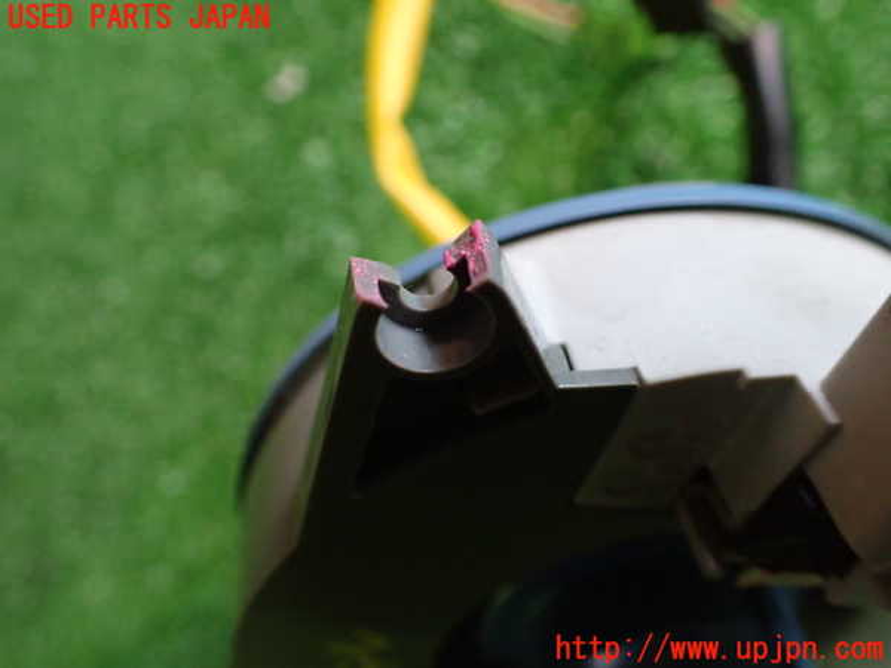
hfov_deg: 60.0
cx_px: 446
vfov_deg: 46.8
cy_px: 334
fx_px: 772
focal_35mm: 30
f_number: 2.3
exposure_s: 1/30
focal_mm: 5.4
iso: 1000
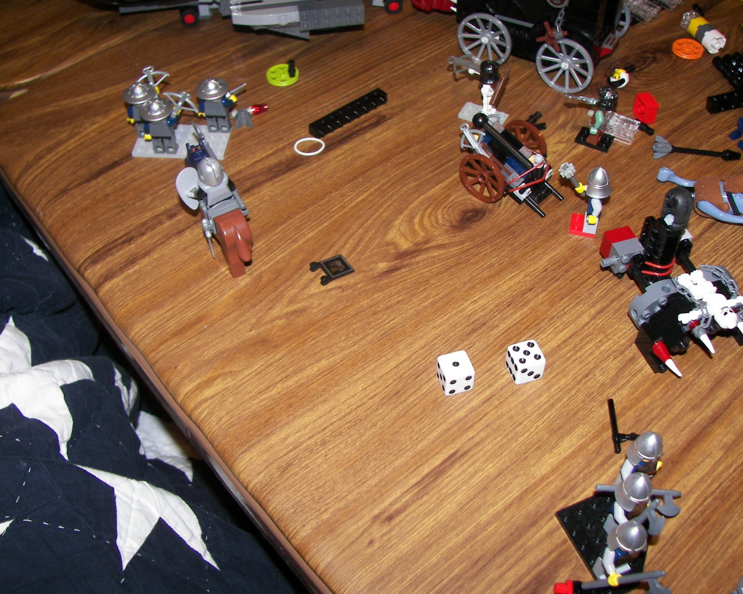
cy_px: 298
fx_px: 836
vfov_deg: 39.2
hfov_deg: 47.9
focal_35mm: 38
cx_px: 388
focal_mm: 6
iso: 100
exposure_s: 1/30
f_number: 2.8
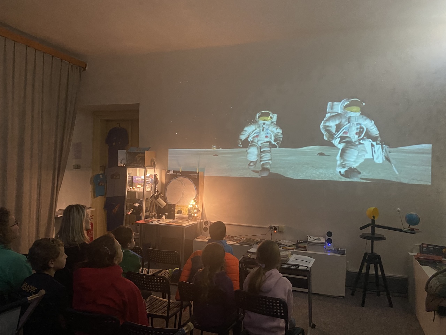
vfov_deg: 53.1
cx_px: 223
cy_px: 168
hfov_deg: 67.3
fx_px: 335
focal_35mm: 26
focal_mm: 4.25
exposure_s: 1/25
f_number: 1.8
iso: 640
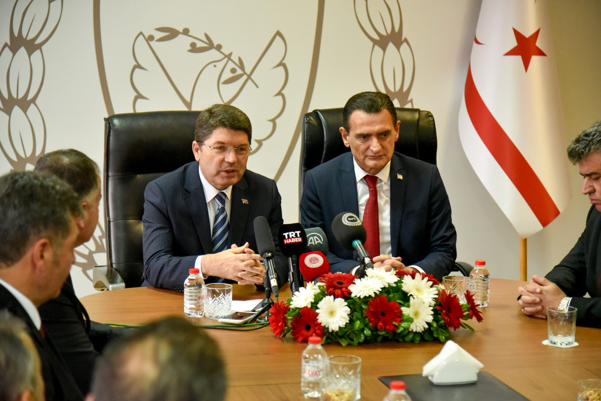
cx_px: 300
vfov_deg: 14.9
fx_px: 1536
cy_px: 200
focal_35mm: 92
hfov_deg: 22.1
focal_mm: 92
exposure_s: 1/320
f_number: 4
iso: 5000
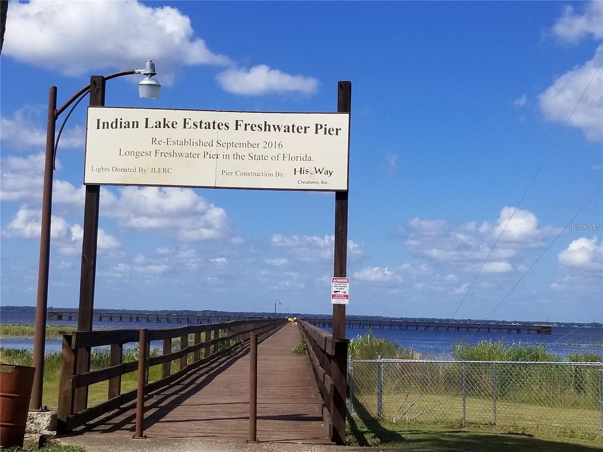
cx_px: 302
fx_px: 453
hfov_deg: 67.3
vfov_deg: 53.1
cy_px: 226
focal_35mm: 26
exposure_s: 1/4587
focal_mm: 4.25
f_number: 1.7
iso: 50
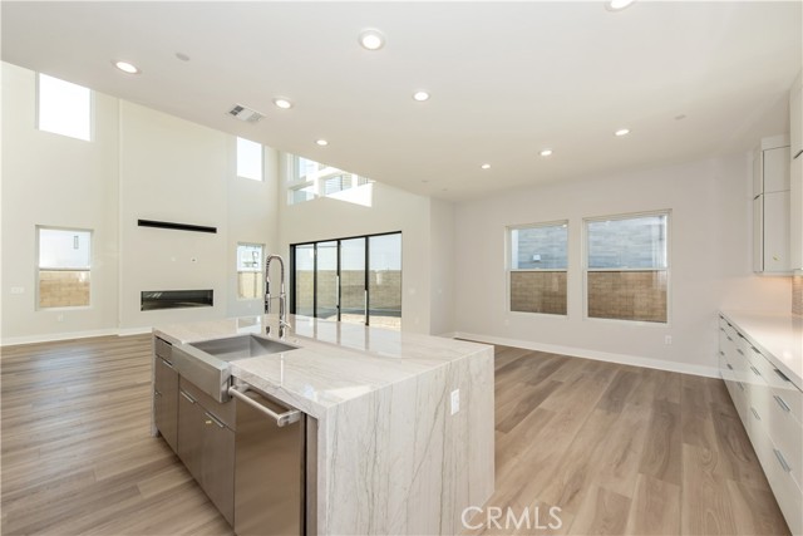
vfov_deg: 81.2
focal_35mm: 14
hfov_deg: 104.2
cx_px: 402
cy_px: 268
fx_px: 312
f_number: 5.6
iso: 200
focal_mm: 14
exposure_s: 1/125
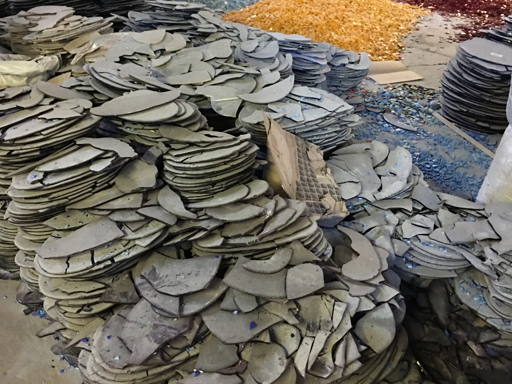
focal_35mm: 36
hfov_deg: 51.3
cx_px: 246
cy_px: 147
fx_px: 532
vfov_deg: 39.4
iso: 80
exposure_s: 1/4
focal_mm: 4.15
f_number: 2.2
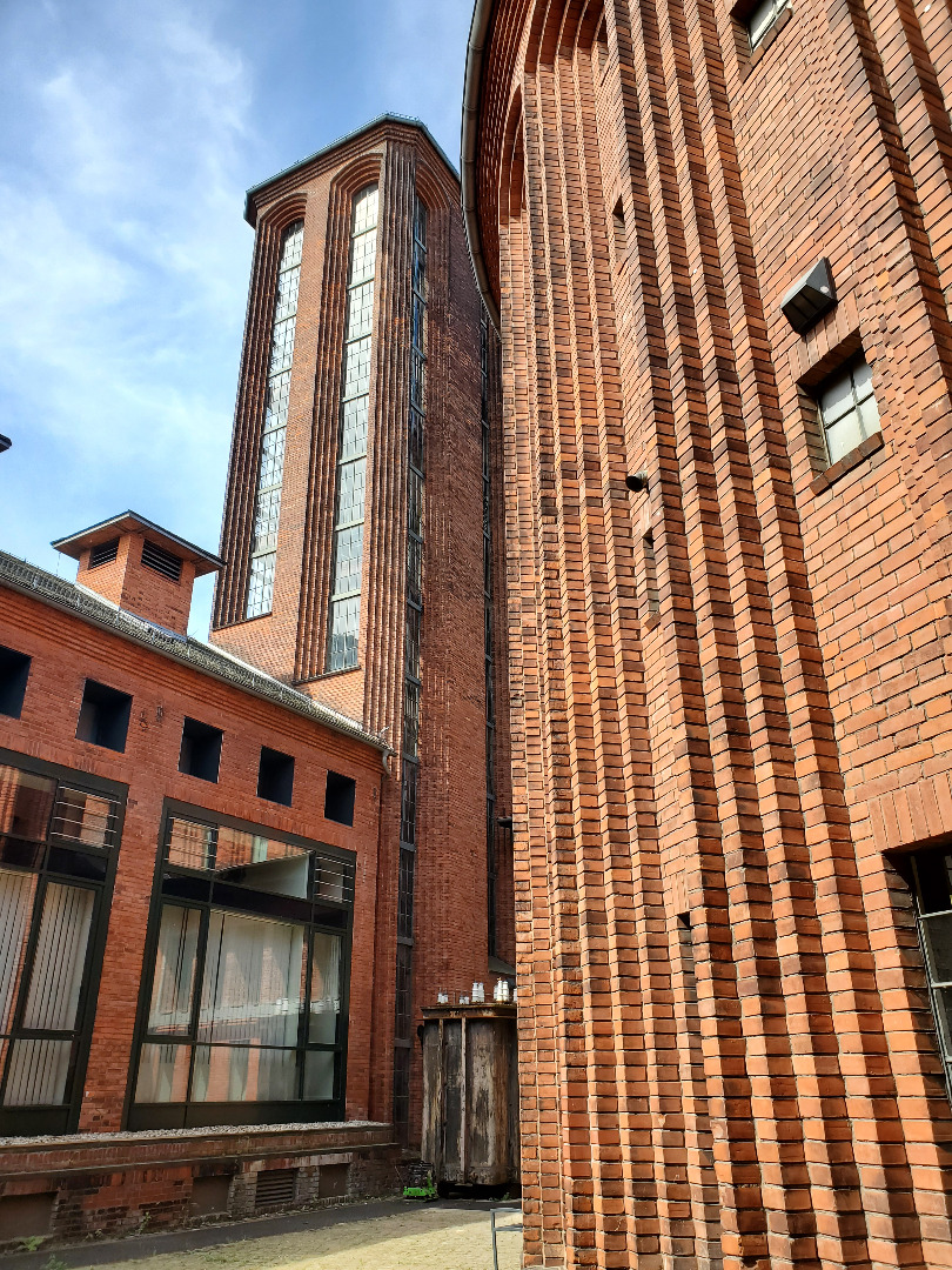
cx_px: 476
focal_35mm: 26
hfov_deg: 53.1
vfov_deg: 67.3
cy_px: 635
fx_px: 953
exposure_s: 1/559
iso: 50
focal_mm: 4.3
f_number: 2.4
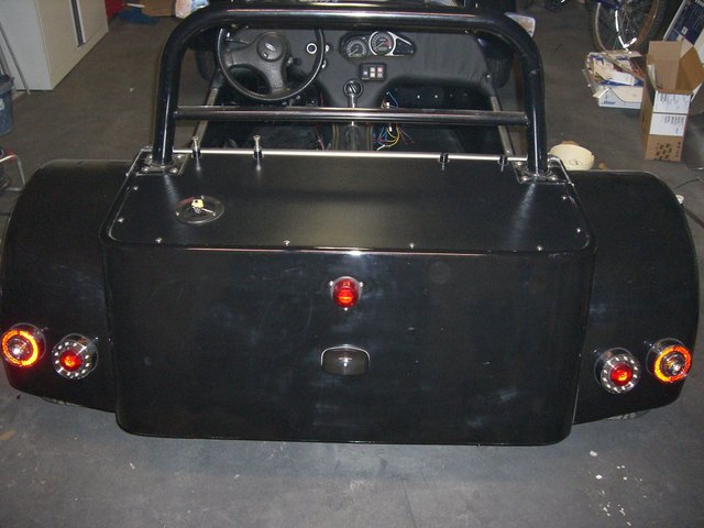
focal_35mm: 38
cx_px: 352
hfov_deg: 49.0
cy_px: 264
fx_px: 773
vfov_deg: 37.7
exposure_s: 1/60
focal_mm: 6.2
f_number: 2.7
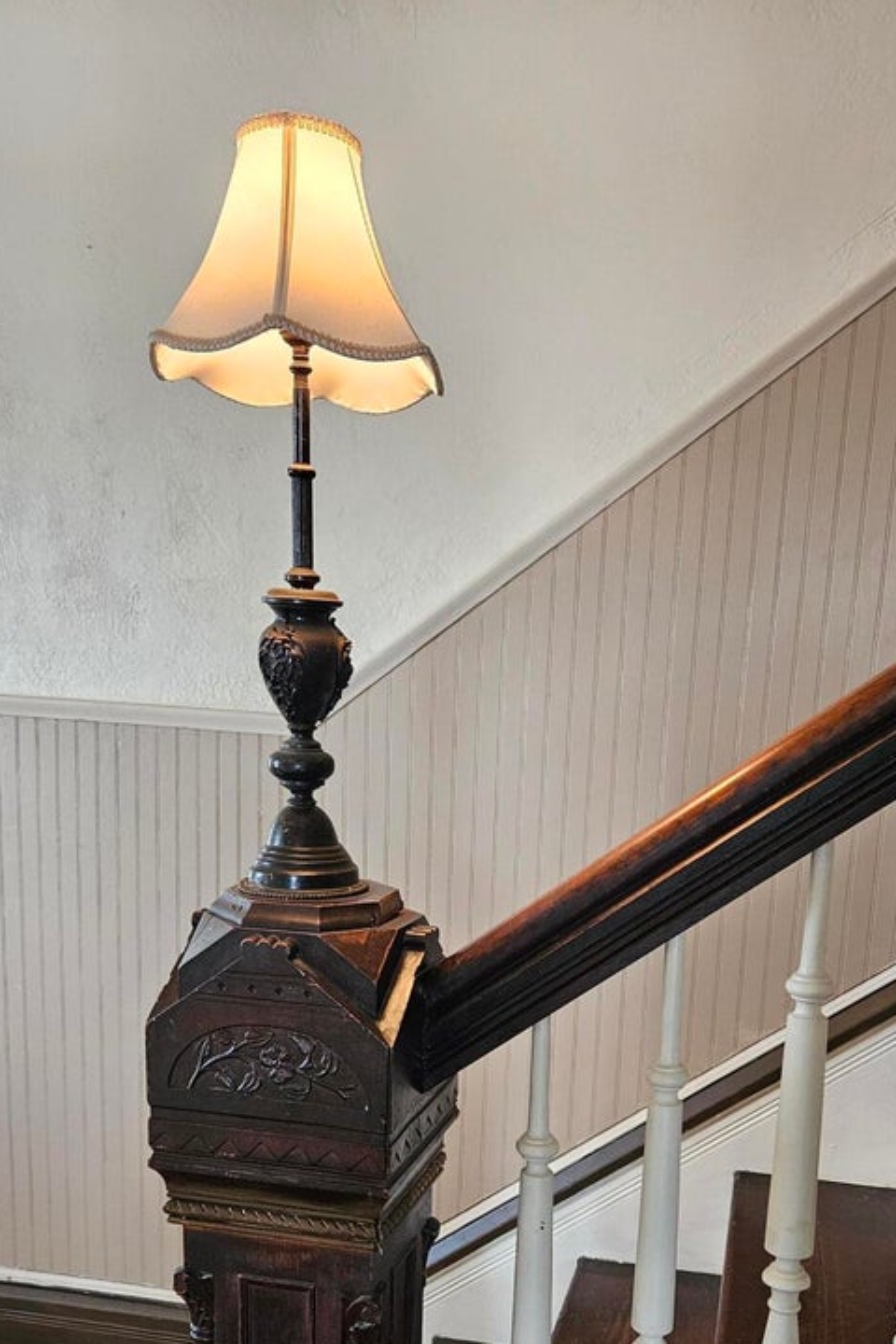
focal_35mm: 34
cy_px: 950
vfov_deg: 54.1
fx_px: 1269
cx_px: 556
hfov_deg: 38.7
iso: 500
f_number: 1.8
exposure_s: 1/120
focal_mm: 5.4
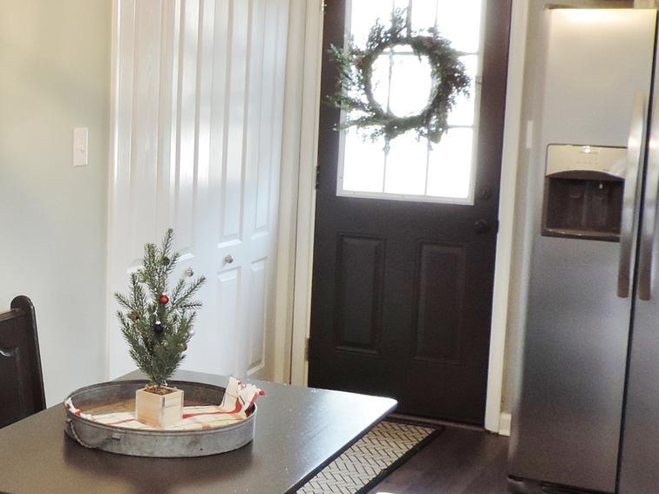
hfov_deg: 28.7
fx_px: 1237
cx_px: 69
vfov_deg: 22.6
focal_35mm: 65
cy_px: 263
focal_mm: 4.3
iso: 140
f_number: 3
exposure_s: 1/30
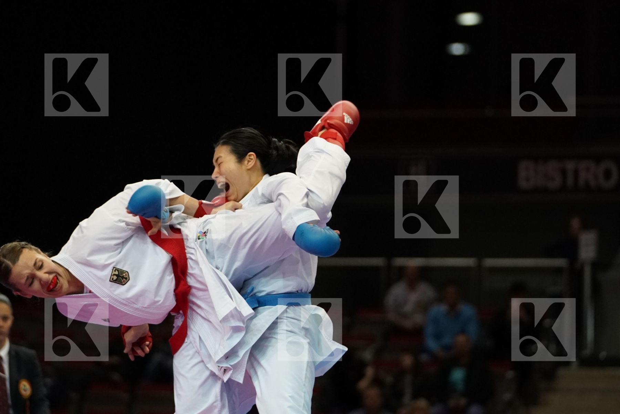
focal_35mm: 196
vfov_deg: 7.0
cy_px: 207
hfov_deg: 10.5
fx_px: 3375
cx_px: 310
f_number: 2.8
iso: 3200
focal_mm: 131
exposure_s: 1/1000
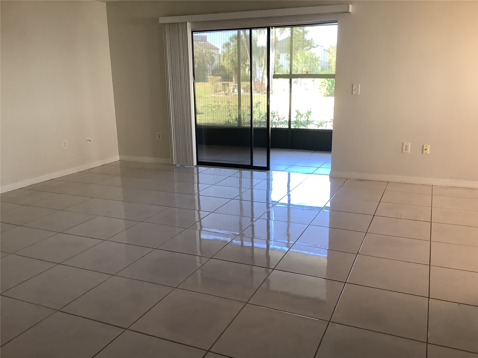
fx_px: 428
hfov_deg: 58.4
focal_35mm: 31
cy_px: 179
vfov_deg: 45.4
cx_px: 239
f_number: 2.4
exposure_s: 1/60
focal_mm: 3.3
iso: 80
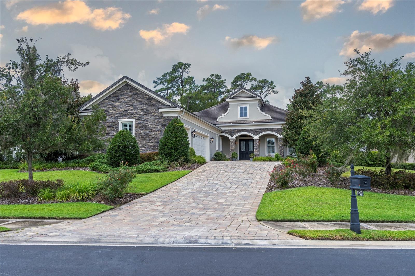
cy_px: 138
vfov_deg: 43.6
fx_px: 346
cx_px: 208
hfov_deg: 61.9
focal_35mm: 30
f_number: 8
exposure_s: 1/200
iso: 100
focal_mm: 20
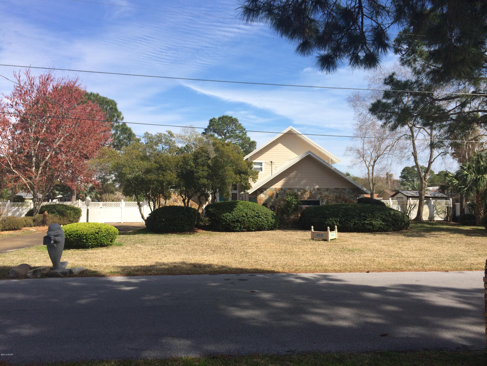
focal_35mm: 30
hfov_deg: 60.0
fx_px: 422
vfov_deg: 46.8
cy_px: 183
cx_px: 244
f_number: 2.2
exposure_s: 1/2160
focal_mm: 4.12
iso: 32
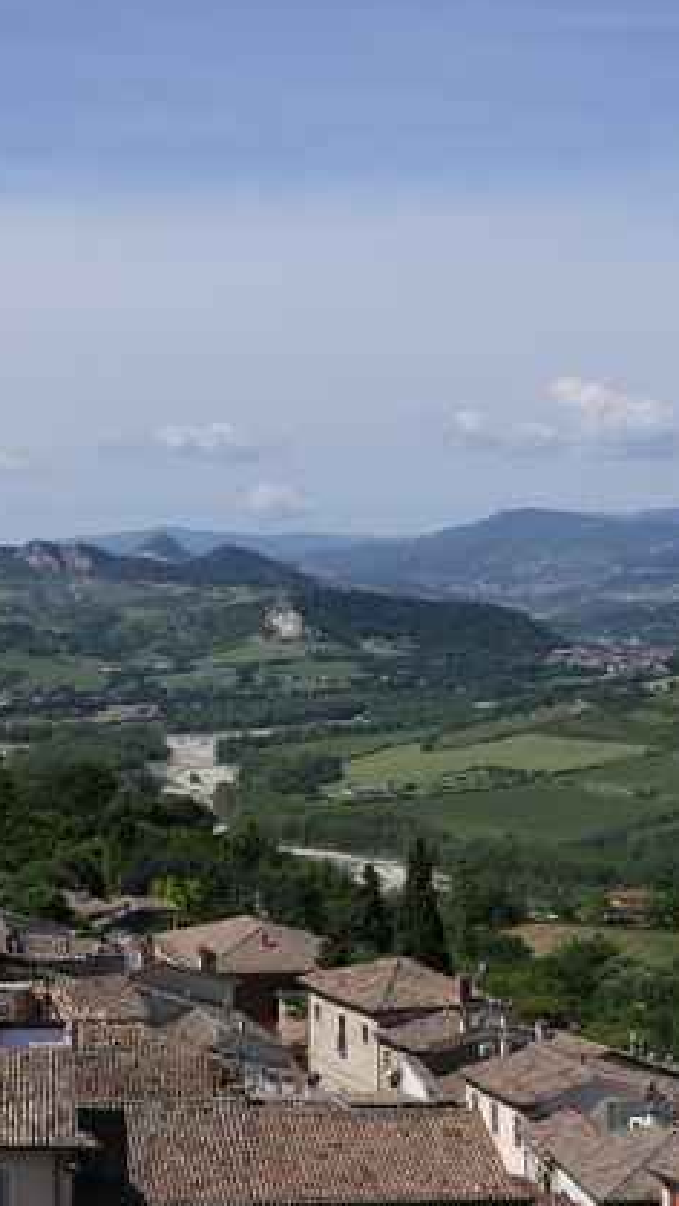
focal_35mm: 72
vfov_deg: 29.3
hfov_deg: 16.1
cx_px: -132
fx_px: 2302
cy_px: 584
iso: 125
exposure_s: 1/400
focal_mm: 8.8
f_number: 4
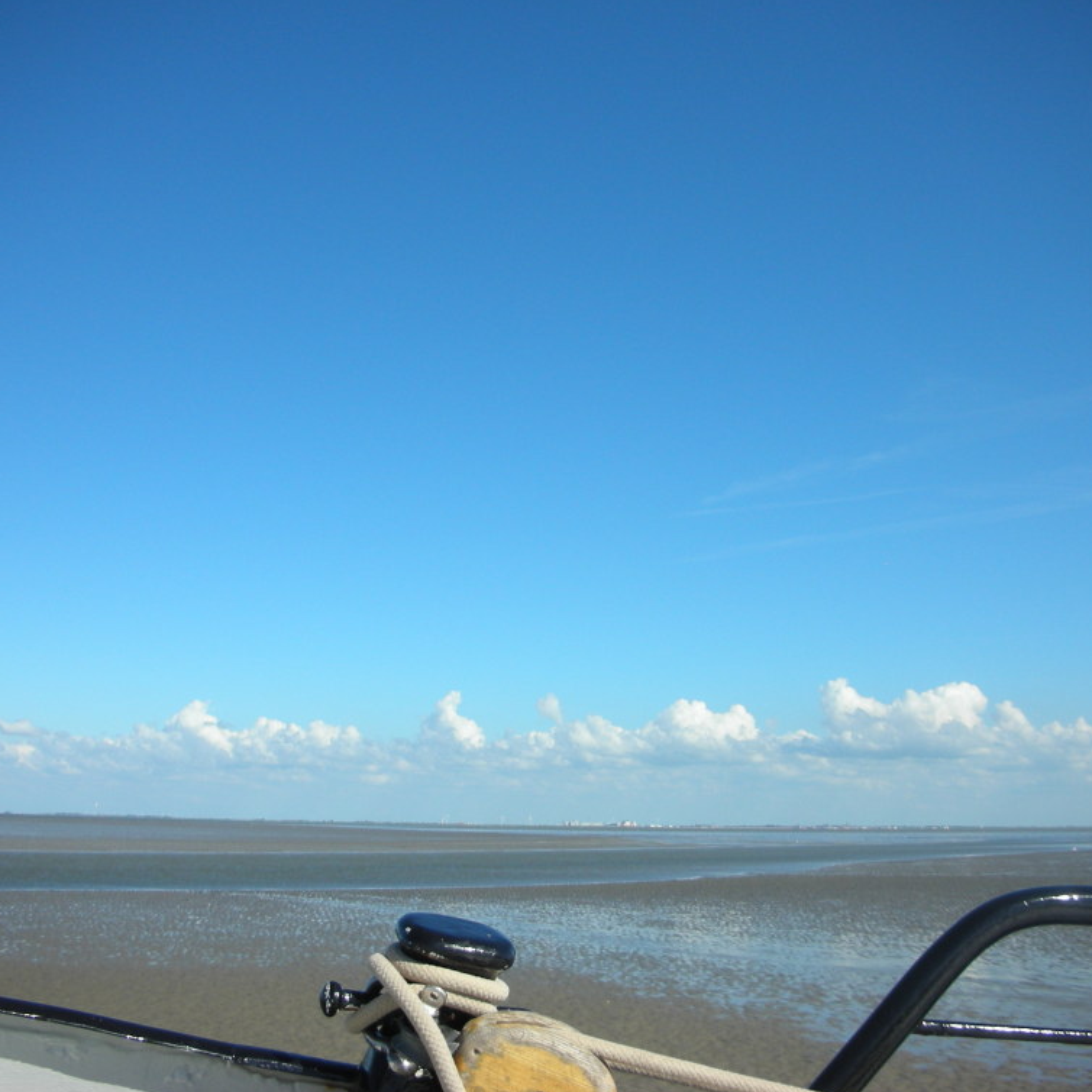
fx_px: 1499
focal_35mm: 42
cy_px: 542
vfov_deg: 40.0
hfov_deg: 40.0
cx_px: 533
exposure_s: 1/110
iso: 50
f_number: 8.5
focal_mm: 5.8
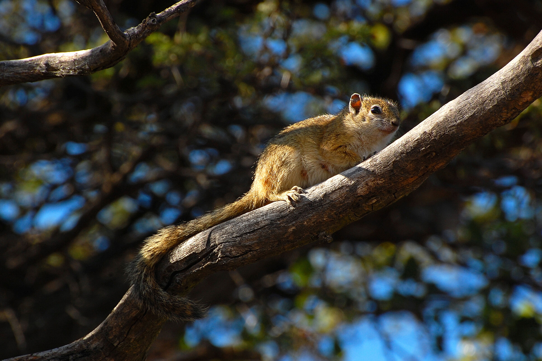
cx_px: 271
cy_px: 180
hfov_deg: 4.6
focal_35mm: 450
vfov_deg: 3.0
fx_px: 6769
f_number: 11
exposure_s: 1/125
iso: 200
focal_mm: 300
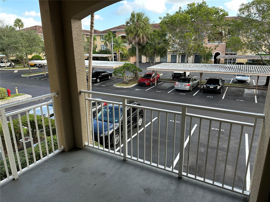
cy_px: 101
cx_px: 135
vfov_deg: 56.8
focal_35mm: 24
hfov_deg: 71.6
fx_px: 187
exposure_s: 1/543
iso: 80
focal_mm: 6.86
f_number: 1.78
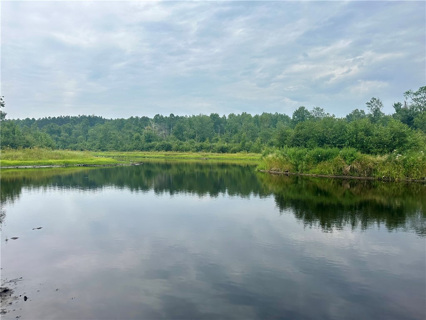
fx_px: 295
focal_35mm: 24
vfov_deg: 56.8
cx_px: 213
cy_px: 160
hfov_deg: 71.6
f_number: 1.78
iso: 80
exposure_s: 1/4184
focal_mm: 6.86
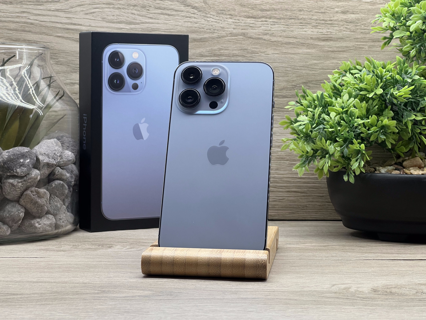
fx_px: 948
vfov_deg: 19.1
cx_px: 213
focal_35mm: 77
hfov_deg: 25.3
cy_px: 160
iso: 80
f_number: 2.8
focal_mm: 9
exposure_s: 1/100
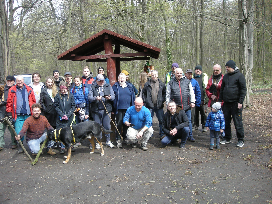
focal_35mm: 35
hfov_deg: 52.6
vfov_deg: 40.7
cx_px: 136
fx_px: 275
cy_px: 102
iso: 50
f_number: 2.8
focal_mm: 5.7
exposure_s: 1/144
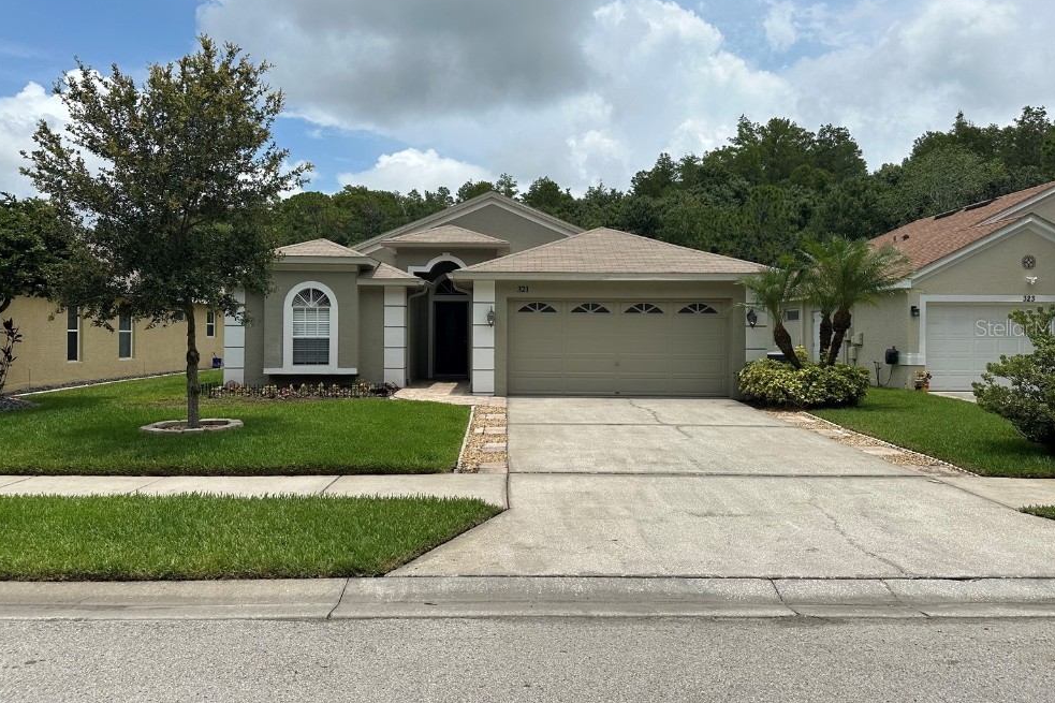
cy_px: 327
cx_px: 527
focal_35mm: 26
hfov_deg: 69.4
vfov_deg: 49.5
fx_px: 762
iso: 80
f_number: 1.78
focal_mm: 6.86
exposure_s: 1/8929
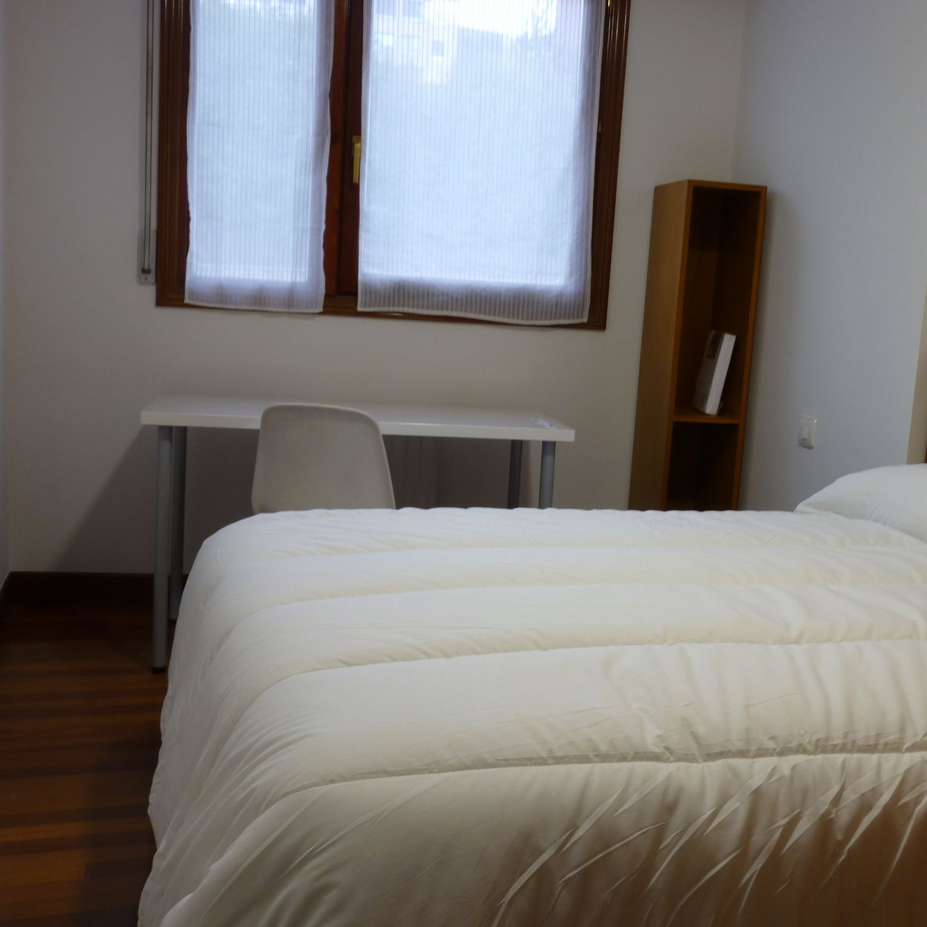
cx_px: 513
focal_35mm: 37
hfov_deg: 44.9
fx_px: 1121
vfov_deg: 44.9
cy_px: 462
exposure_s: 1/6
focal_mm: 5.5
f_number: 3.6
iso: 100
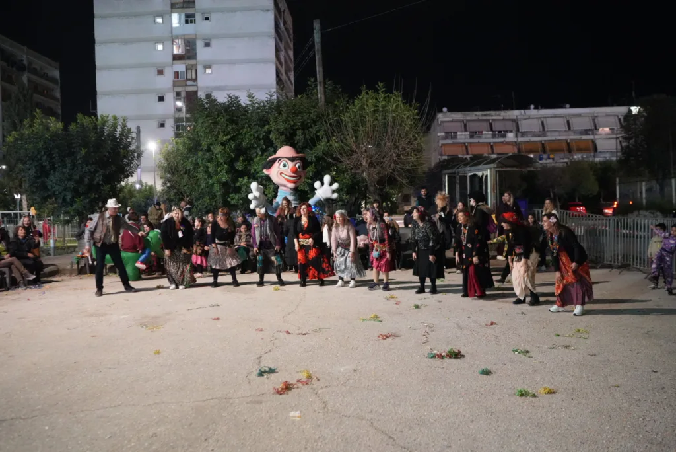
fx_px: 658
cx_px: 338
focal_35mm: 35
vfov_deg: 37.9
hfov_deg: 54.4
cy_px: 226
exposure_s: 1/160
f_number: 2.2
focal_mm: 35
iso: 12800
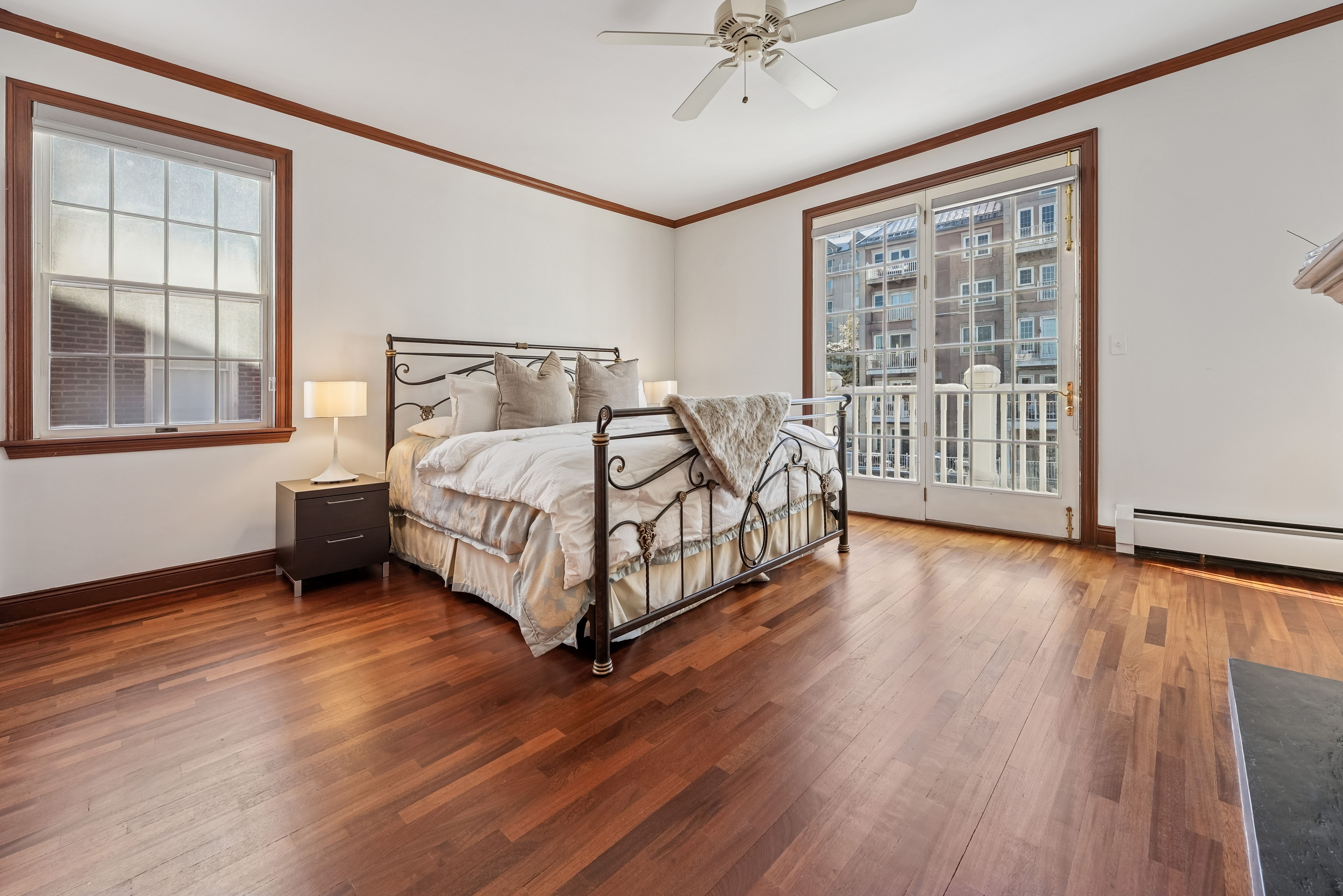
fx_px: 522
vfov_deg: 81.2
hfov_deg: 104.3
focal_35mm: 14
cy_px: 448
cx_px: 672
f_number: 8
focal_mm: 14
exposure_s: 1/60
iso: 320
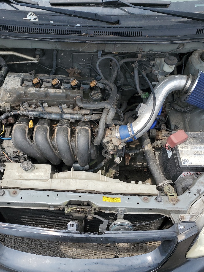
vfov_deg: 52.6
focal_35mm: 35
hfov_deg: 40.6
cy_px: 137
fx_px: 275
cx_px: 89
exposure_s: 1/2000
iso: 50
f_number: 1.5
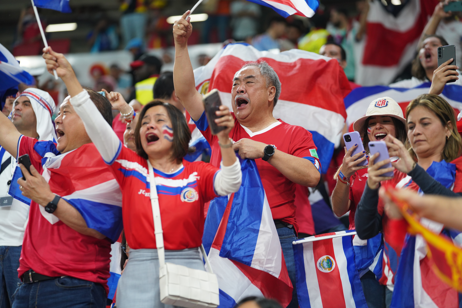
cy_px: 154
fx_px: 1797
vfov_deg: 9.8
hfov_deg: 14.7
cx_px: 231
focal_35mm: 140
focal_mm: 140
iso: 1250
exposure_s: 1/500
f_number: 2.8
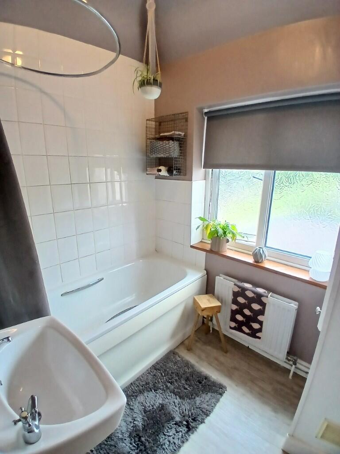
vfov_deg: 91.0
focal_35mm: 17
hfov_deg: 74.7
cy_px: 227
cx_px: 170
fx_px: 223
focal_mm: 1.4
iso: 125
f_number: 2.2
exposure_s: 1/33.3
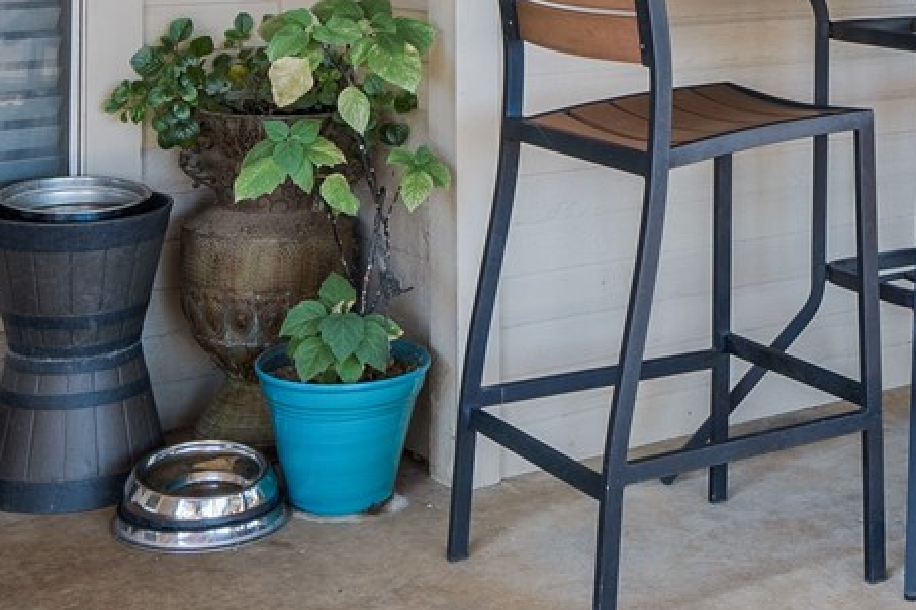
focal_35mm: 72
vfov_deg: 18.0
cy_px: -129
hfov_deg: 27.3
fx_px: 1832
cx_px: 774
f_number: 8
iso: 160
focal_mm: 10
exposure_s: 1/15
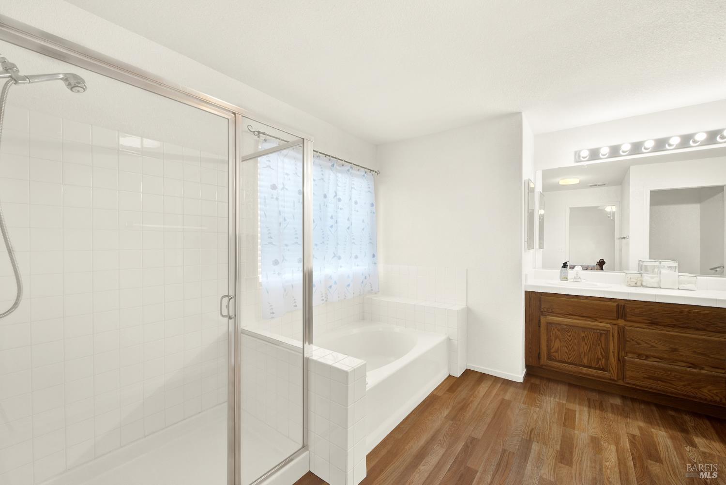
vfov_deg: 81.3
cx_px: 363
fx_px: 282
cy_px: 242
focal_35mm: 14
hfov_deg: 104.2
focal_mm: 14
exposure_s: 1/10
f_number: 14
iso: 100
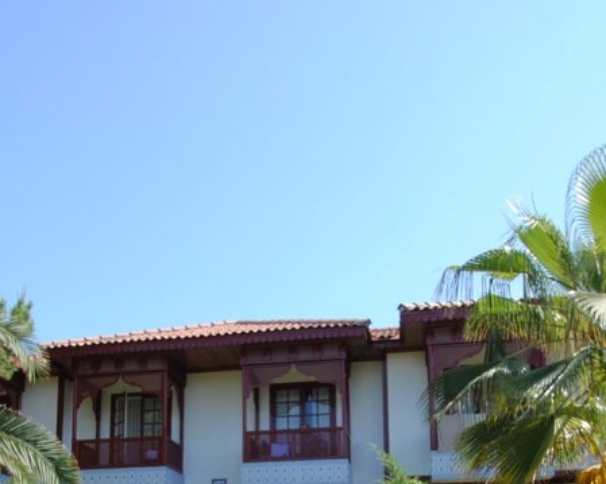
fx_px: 646
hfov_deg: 50.3
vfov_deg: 36.1
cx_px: 302
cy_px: 507
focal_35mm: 36
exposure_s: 1/160
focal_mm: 10
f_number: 6.3
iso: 100
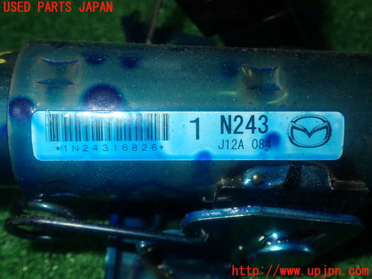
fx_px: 408
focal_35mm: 38
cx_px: 186
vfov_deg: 37.7
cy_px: 140
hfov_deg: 49.0
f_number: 8
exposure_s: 1/40
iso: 200
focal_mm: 6.83
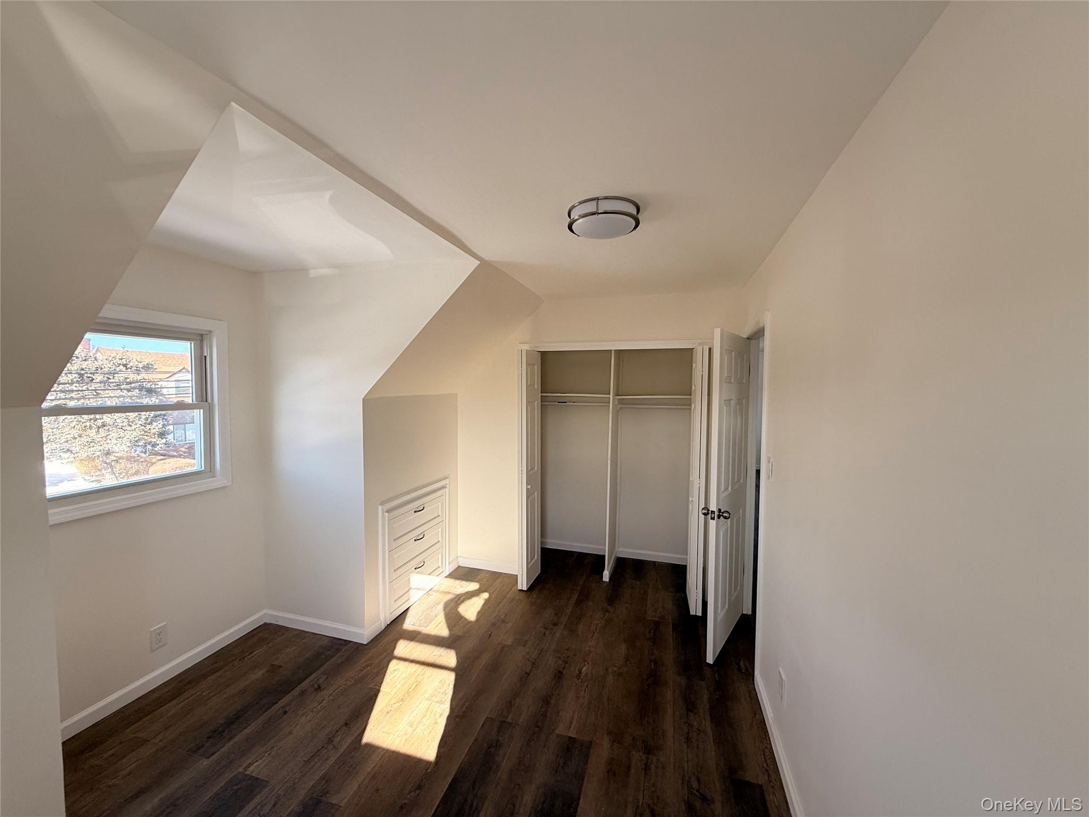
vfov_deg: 85.7
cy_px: 408
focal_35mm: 14
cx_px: 544
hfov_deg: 102.1
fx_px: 440
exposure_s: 1/177
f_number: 2.2
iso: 64
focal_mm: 2.22
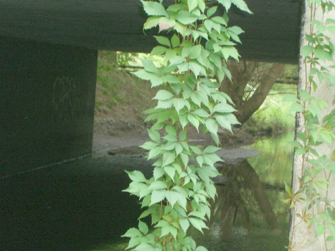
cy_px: 126
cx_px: 168
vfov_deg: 13.0
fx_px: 1103
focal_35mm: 114
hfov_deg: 17.3
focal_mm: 23.7
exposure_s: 1/60
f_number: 5.1
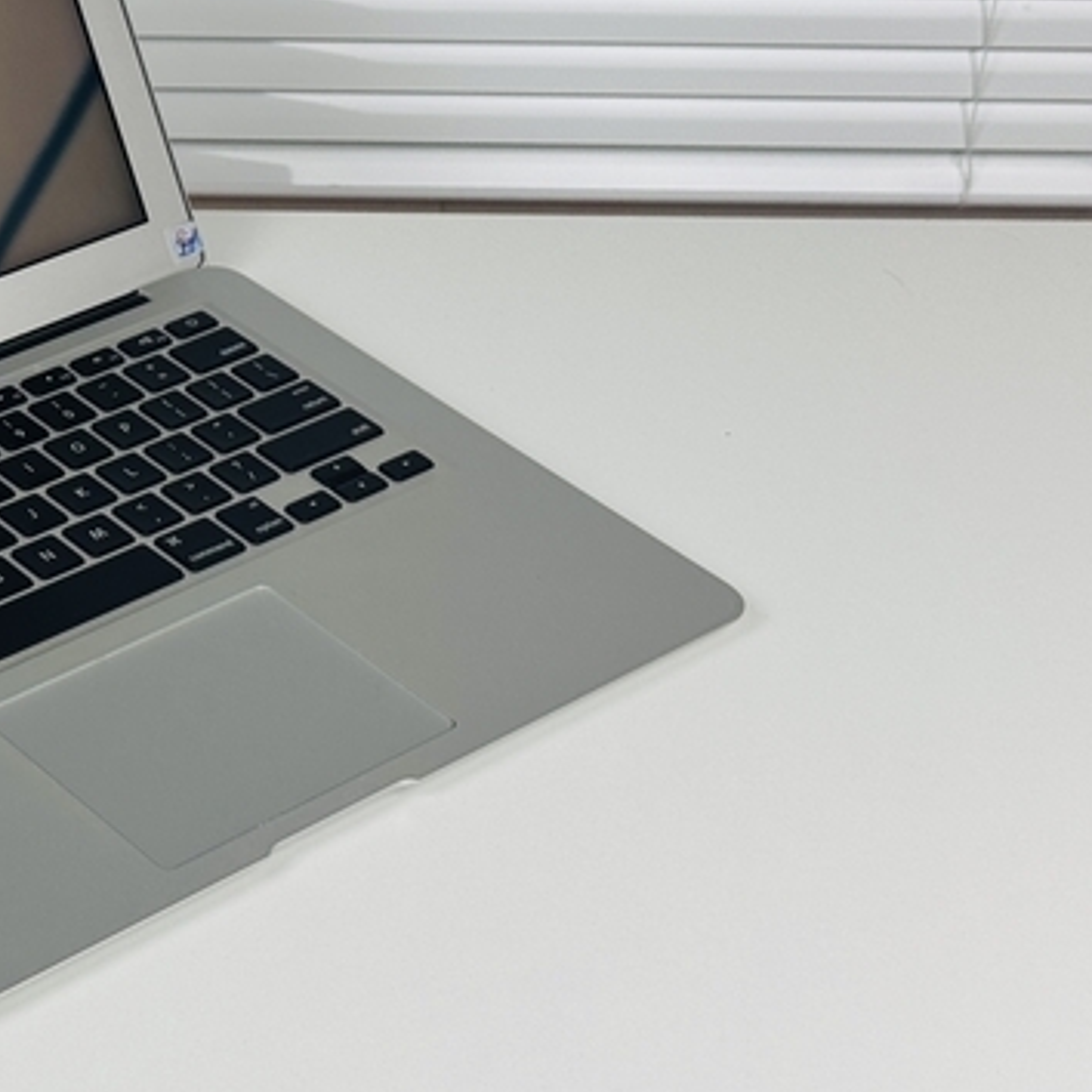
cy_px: 339
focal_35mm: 96
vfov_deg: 18.0
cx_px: -117
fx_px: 3426
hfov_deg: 17.5
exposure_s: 1/234
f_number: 1.78
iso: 64
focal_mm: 6.76
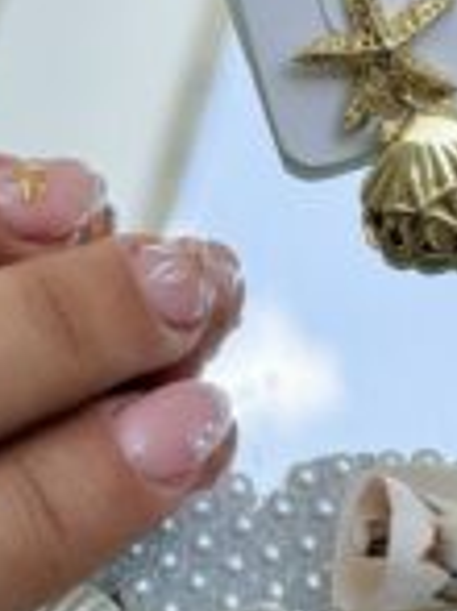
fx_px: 2309
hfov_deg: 11.2
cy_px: -54
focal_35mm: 131
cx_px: 436
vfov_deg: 14.7
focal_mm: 6.76
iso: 64
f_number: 1.78
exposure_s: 1/3226
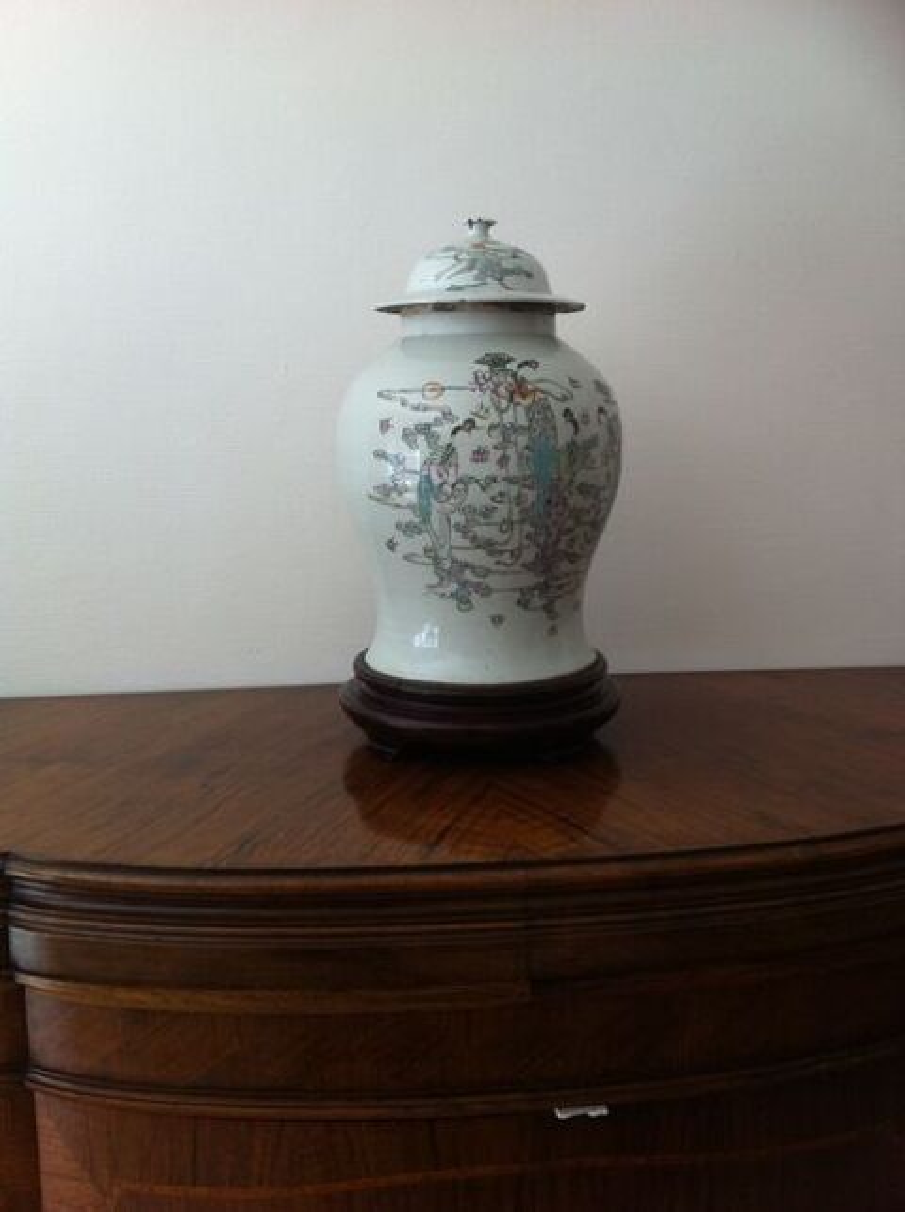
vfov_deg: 52.7
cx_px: 452
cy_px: 606
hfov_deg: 40.6
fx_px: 1224
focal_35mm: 35
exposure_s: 1/20
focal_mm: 3.85
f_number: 2.8
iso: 80
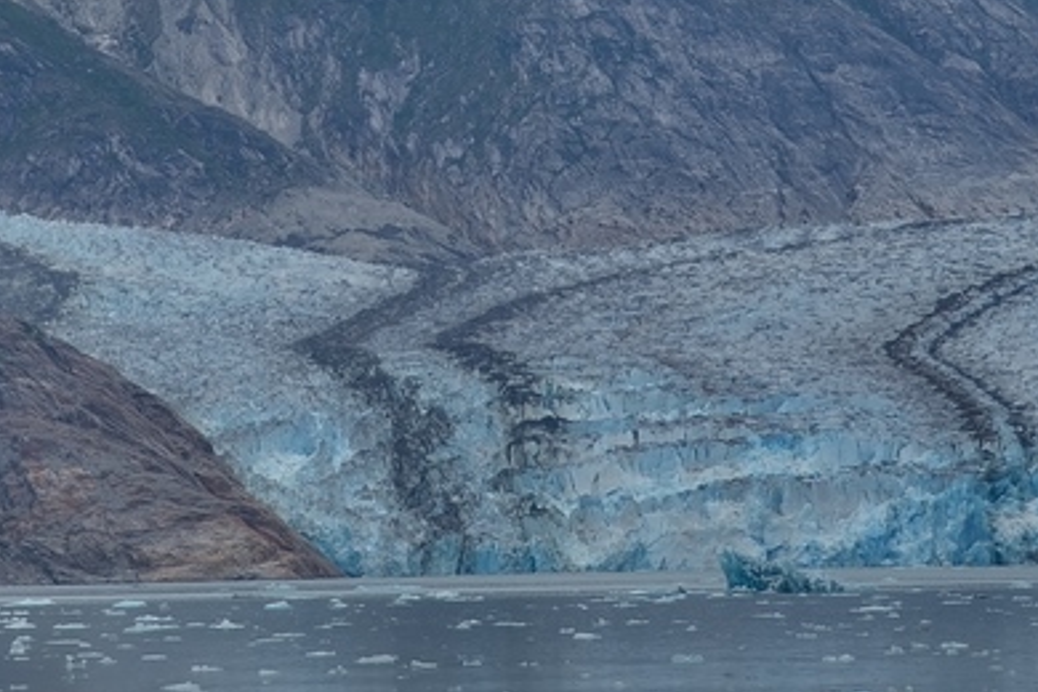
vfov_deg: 3.5
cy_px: 101
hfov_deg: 5.2
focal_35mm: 394
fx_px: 11359
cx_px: 522
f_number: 8
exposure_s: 1/250
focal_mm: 120
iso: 100
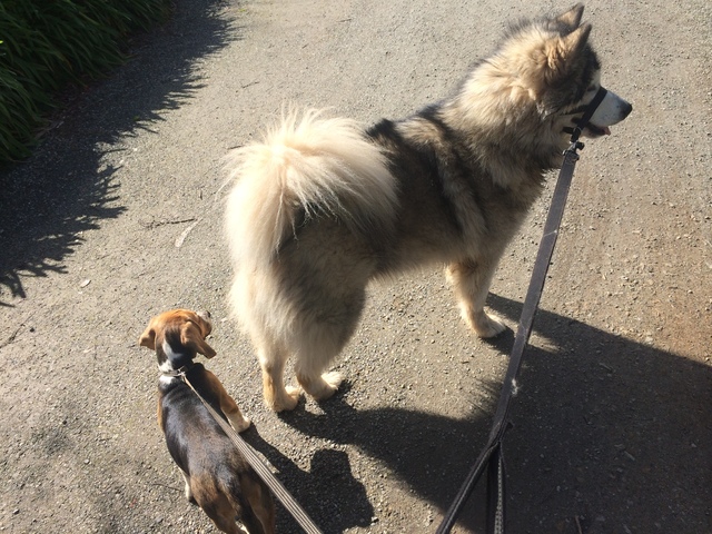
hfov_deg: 60.0
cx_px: 356
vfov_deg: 46.8
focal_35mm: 30
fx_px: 617
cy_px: 267
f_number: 2.2
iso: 32
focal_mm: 4.12
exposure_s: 1/1244
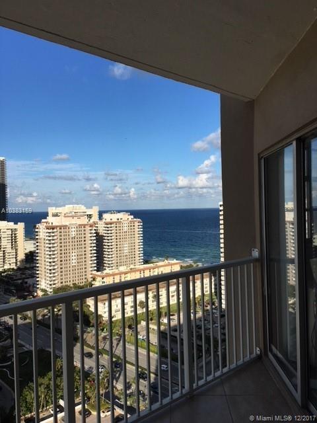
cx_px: 158
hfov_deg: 48.2
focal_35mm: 29
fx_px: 354
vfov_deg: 61.7
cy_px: 212
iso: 25
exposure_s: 1/1876
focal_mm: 4.15
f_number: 2.2
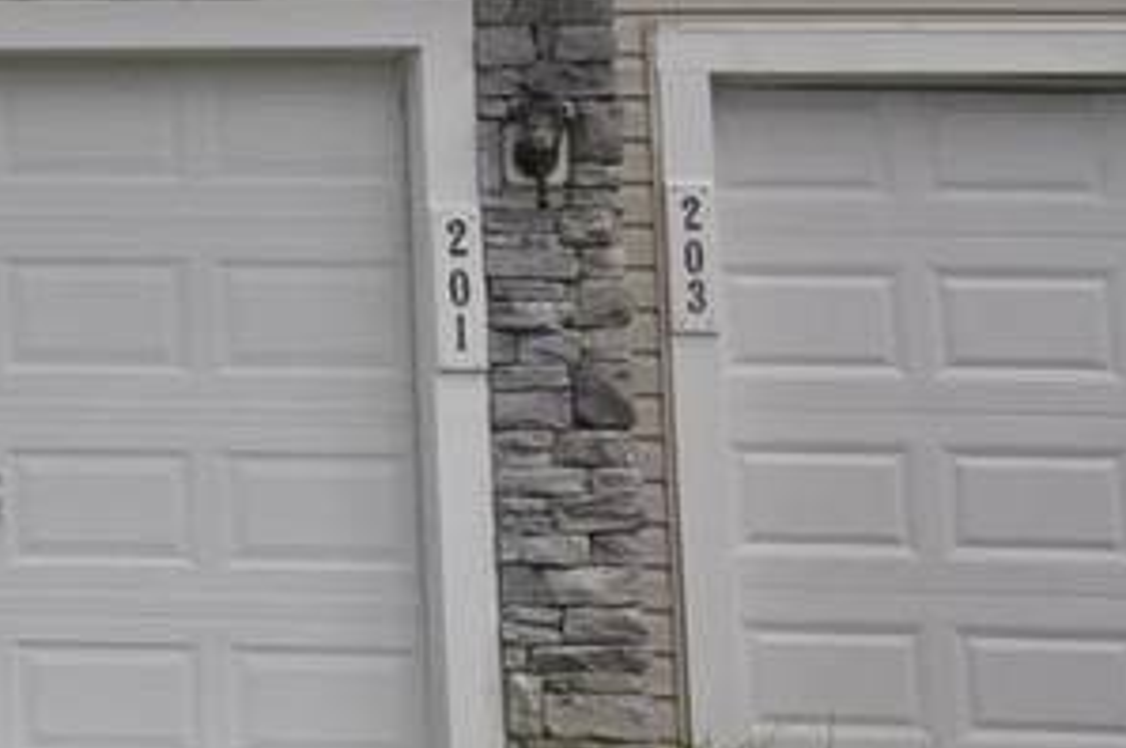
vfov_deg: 7.0
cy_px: -480
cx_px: -1281
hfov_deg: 9.8
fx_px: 6030
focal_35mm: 193
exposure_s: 1/200
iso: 200
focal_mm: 30
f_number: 8
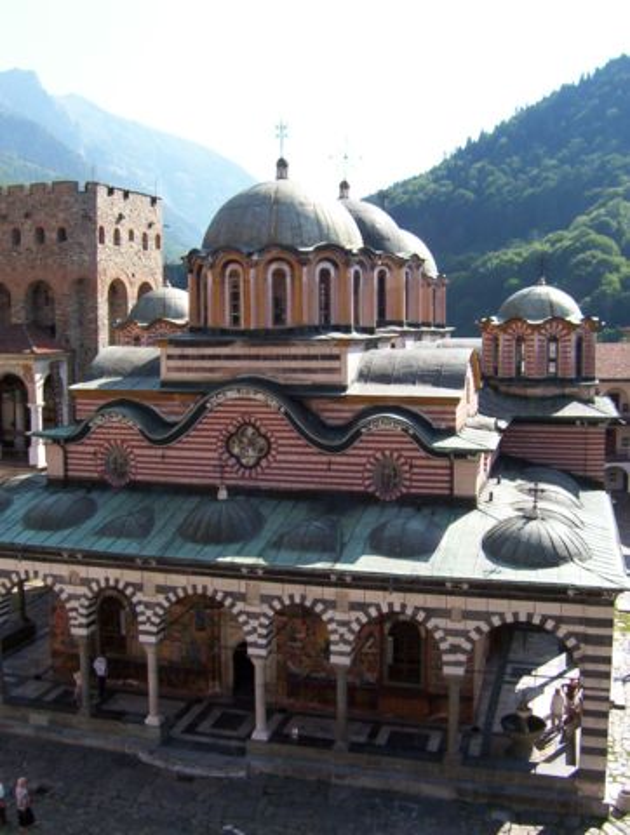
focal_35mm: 36
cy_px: 418
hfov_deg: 39.8
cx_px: 315
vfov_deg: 51.3
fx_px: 870
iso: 100
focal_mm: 5.54
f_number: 5.24
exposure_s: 1/291
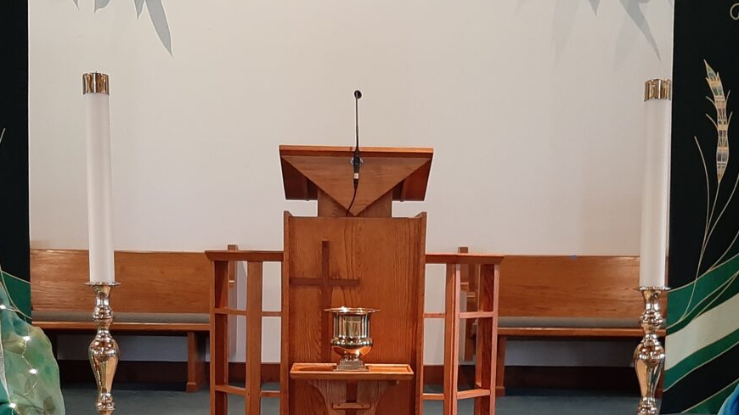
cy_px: 386
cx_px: 331
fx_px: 980
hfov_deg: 41.3
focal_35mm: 50
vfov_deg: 23.2
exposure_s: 1/30
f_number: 1.7
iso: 200
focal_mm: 3.93
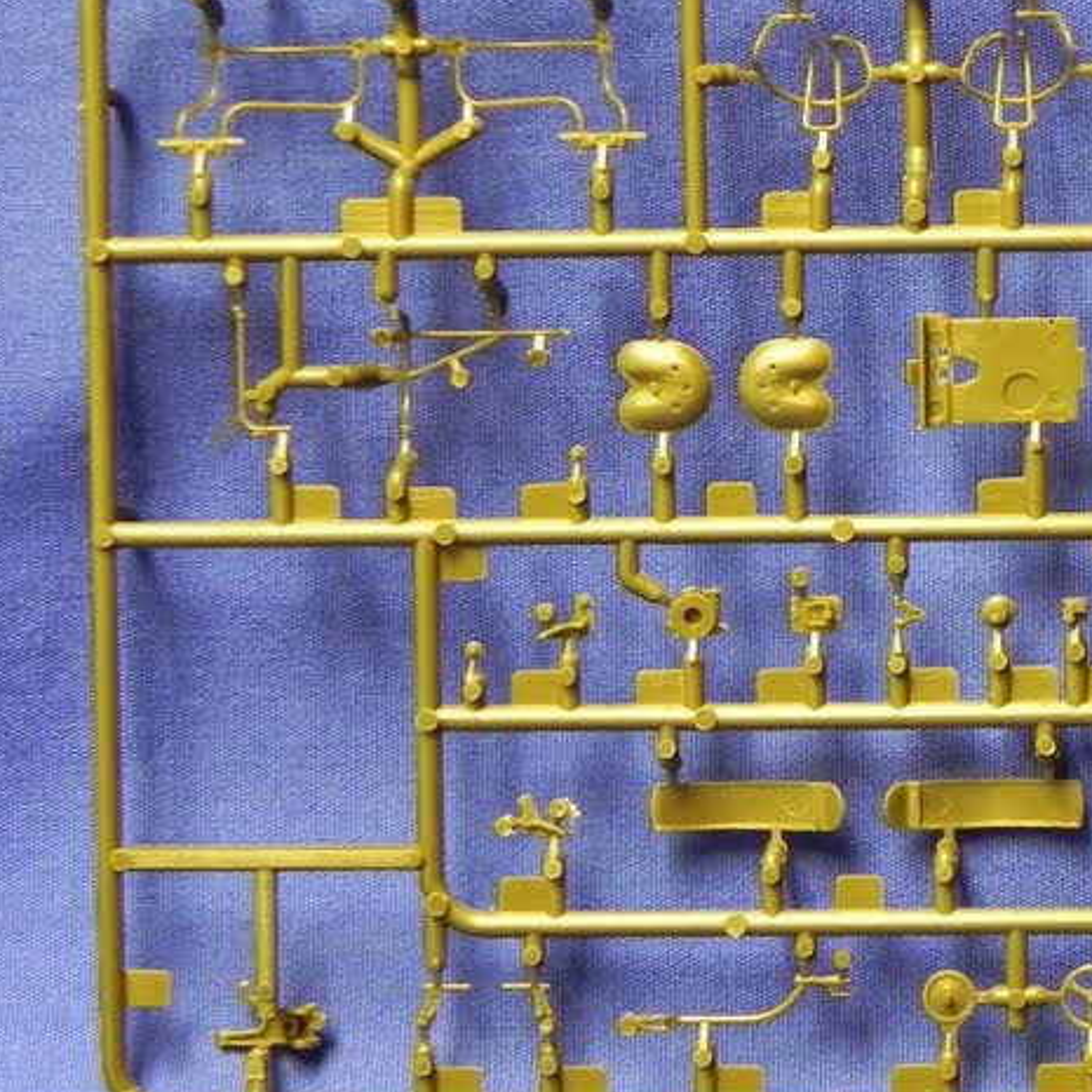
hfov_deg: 11.8
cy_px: 517
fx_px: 5211
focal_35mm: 146
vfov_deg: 12.0
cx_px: 1151
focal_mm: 13.4
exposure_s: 1/8.5
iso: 400
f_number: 4
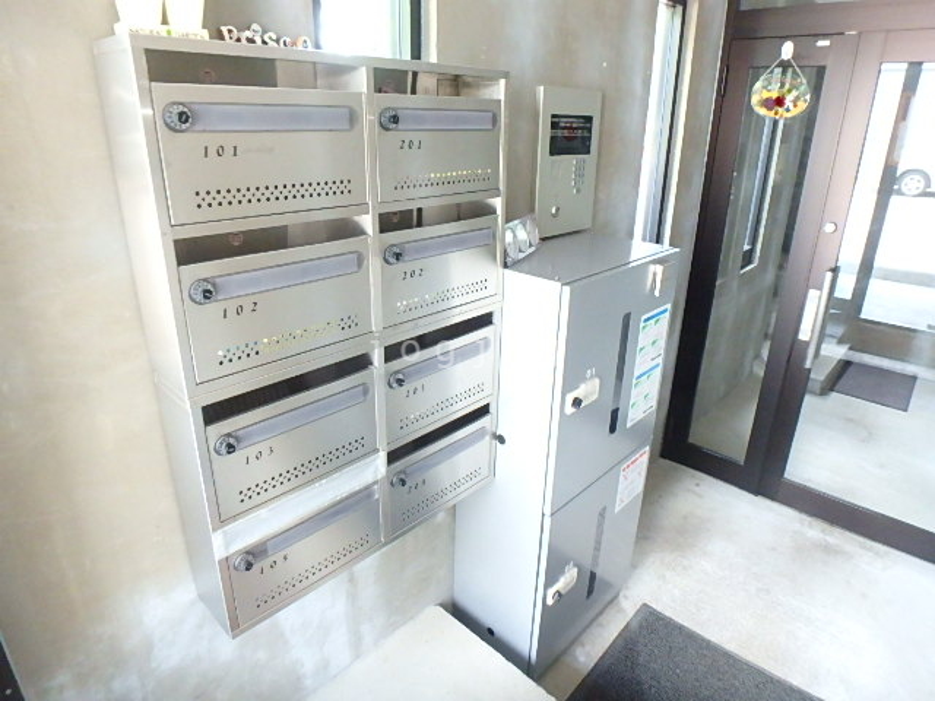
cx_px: 468
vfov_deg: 63.4
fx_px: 567
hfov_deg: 79.0
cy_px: 350
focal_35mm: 21
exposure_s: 1/30
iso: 1000
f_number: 3.5
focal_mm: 3.7
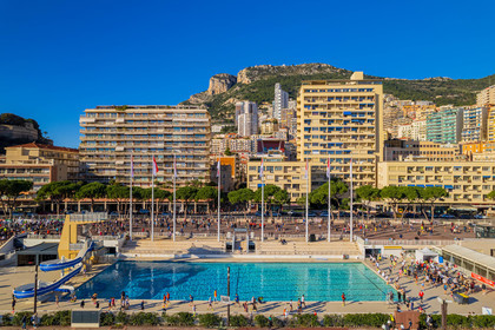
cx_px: 248
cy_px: 165
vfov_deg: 57.2
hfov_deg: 78.6
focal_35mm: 22
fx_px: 302
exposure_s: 1/60
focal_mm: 8.4
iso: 100
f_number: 2.8
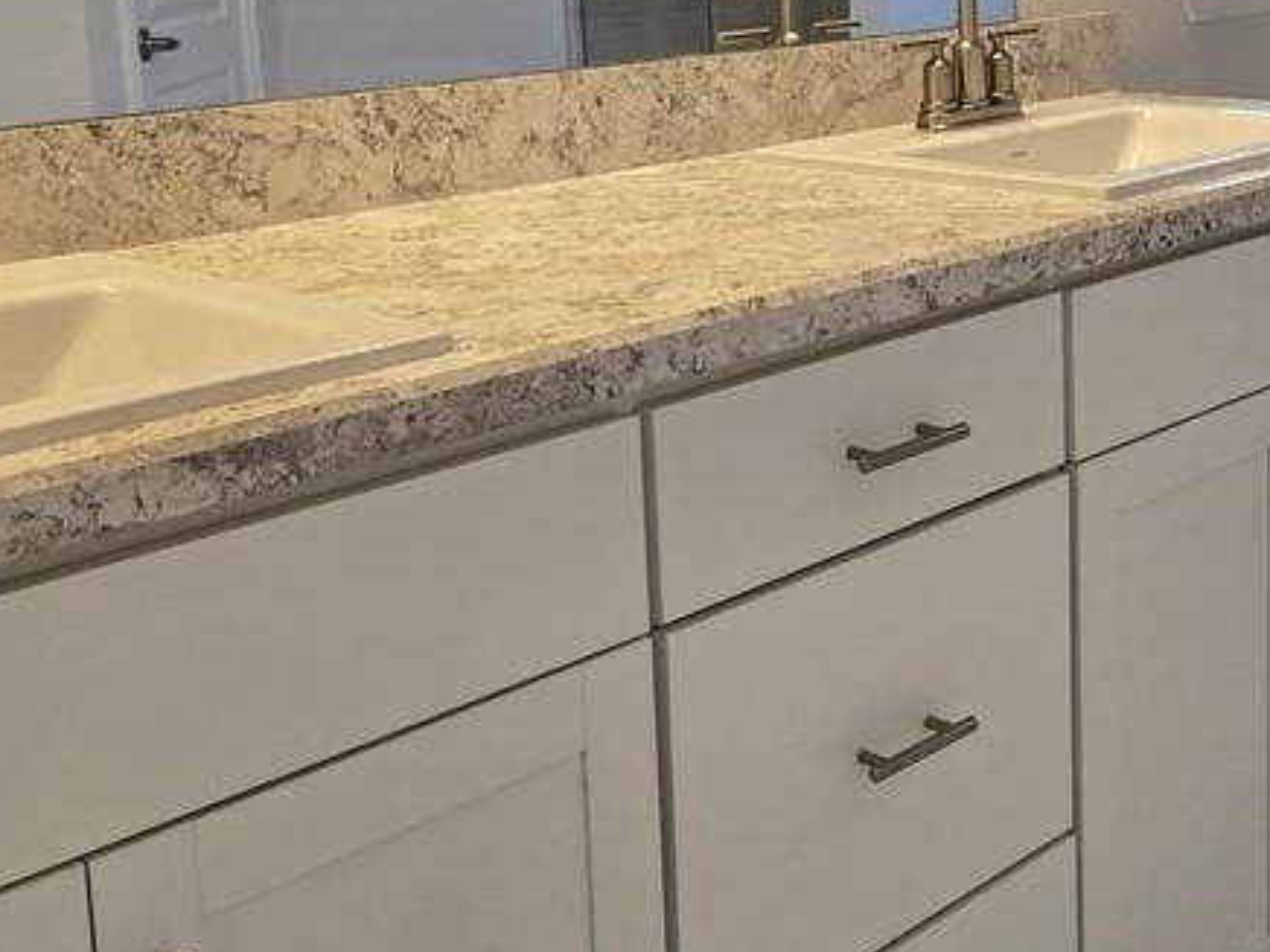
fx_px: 1981
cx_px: 993
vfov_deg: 26.5
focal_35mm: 54
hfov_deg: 34.6
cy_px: 192
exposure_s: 1/120
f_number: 1.8
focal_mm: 5.4
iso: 80
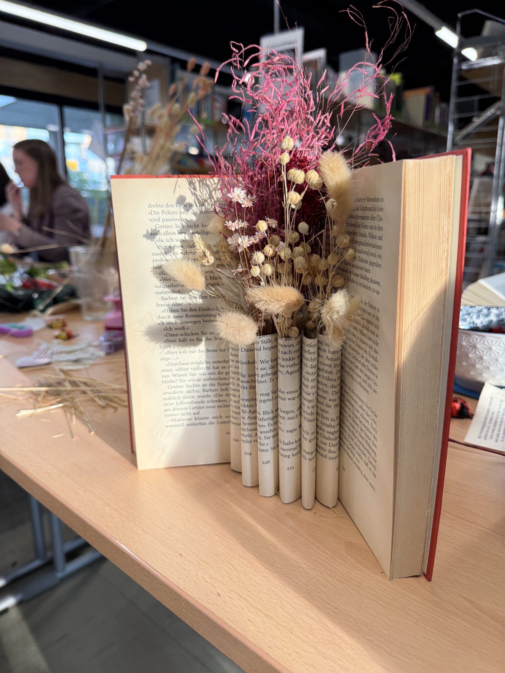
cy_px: 336
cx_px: 252
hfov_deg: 56.8
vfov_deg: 71.6
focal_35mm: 24
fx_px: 467
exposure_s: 1/138
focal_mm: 6.76
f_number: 1.78
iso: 125
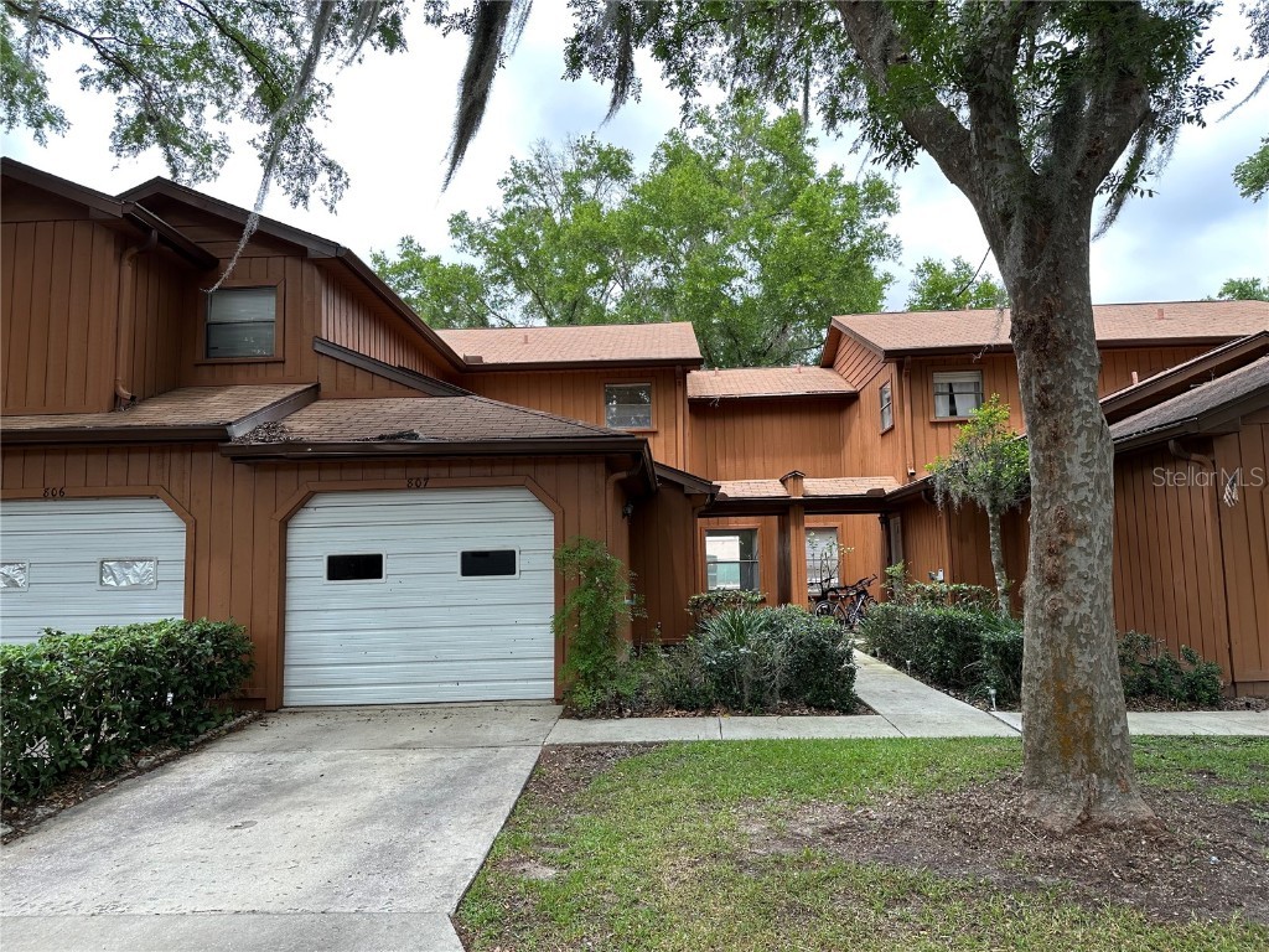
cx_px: 634
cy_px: 476
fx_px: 880
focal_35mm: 24
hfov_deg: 71.6
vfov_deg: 56.8
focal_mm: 6.86
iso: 80
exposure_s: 1/927
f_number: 1.78
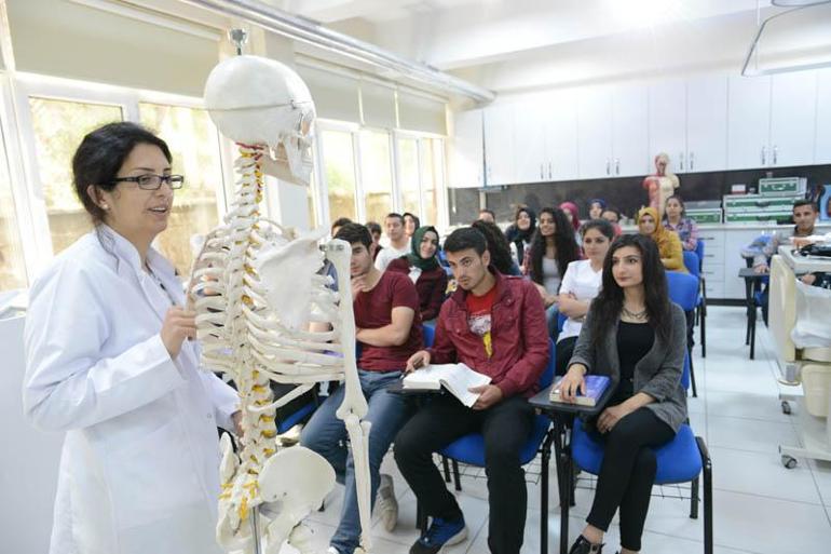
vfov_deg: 53.1
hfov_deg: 73.8
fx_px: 554
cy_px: 277
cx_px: 416
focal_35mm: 24
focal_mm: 24
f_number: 4
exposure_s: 1/60
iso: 1250
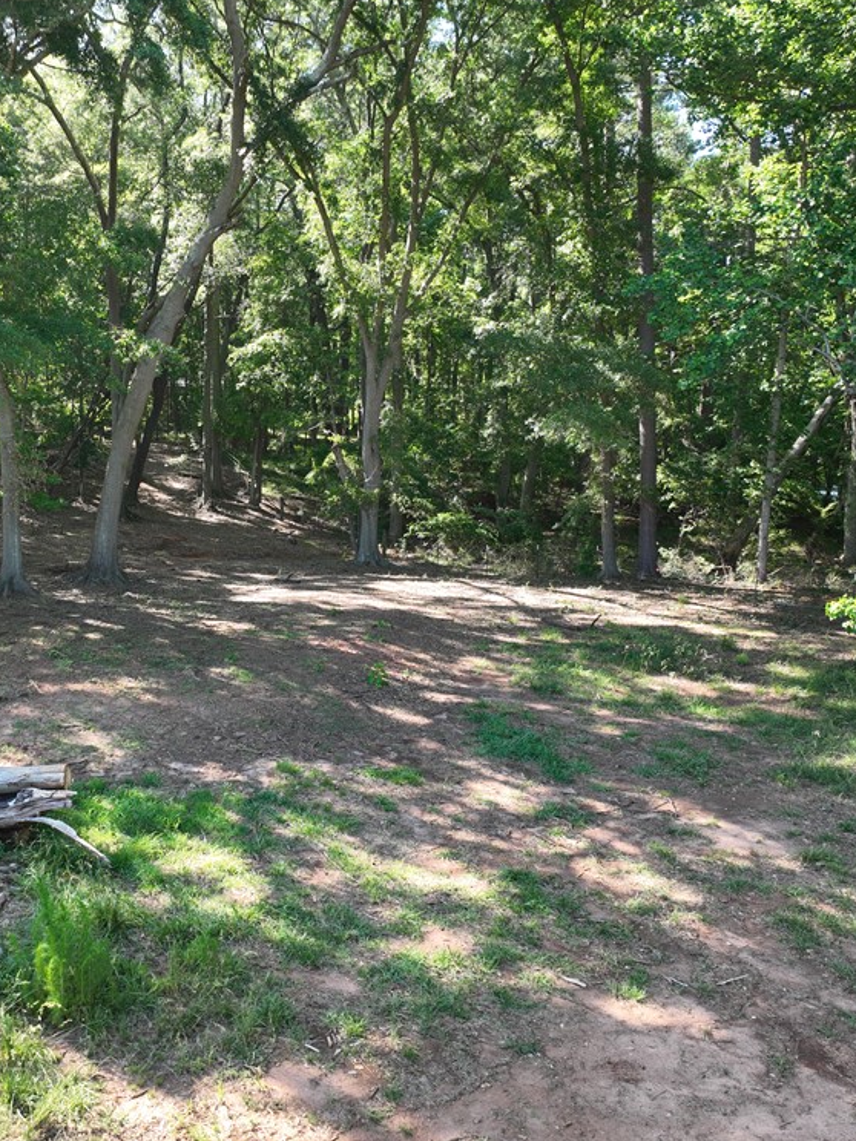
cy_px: 565
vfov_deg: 55.4
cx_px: 212
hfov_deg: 41.6
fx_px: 1088
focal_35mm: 33
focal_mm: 12.29
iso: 100
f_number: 2.8
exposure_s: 1/20
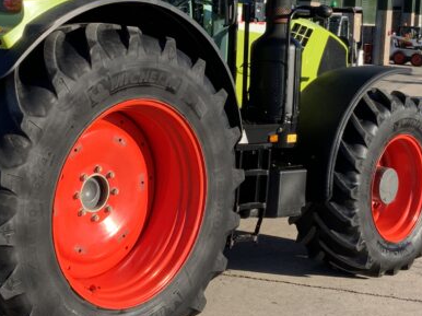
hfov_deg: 25.3
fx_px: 938
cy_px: 77
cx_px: 188
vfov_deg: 19.0
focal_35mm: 77
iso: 16
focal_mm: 3
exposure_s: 1/978
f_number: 1.8
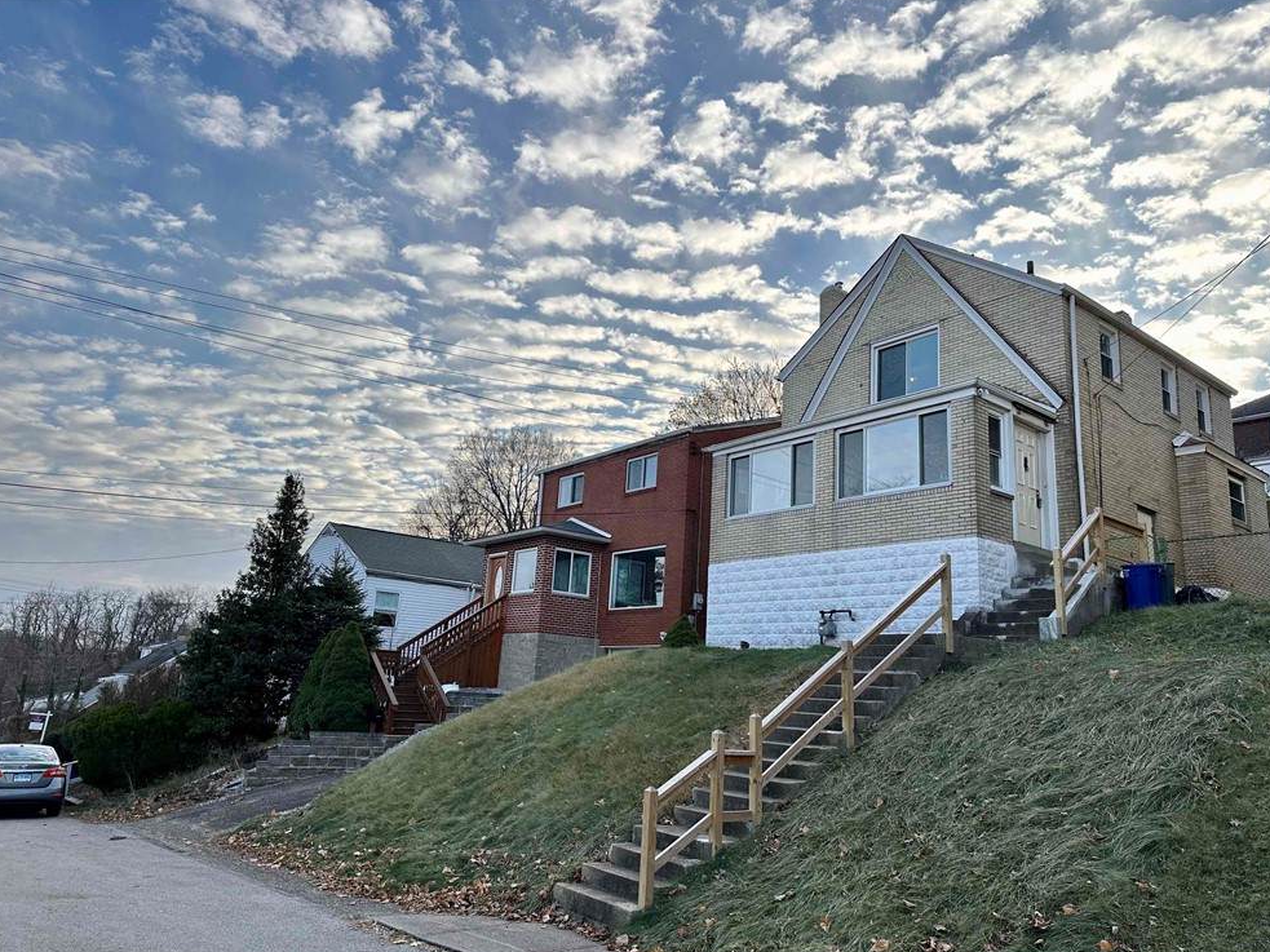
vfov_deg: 54.9
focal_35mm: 25
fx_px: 917
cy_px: 488
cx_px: 636
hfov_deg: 69.4
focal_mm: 6.86
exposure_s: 1/1009
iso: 80
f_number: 1.78
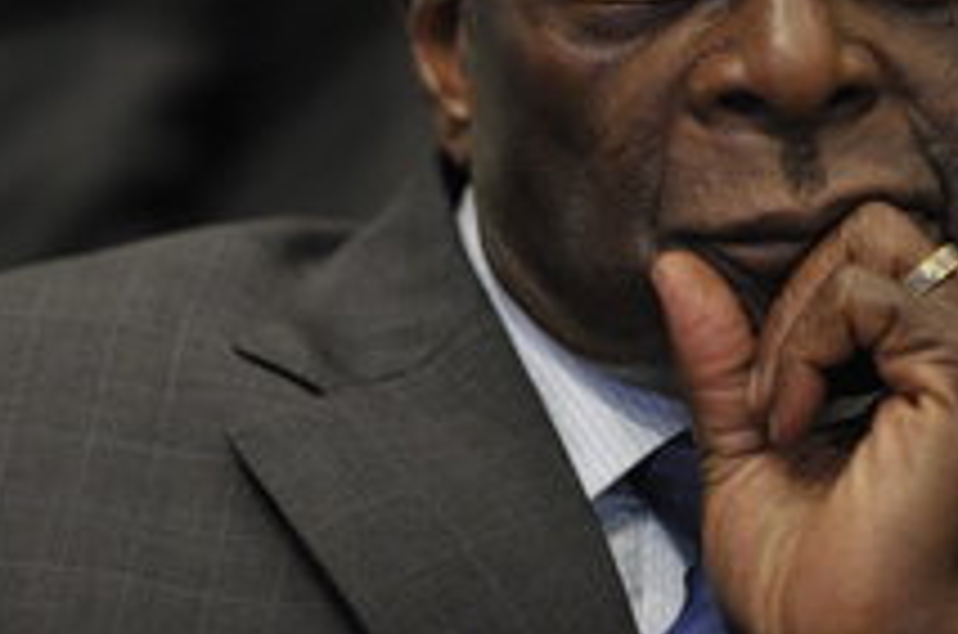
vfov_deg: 4.1
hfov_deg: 6.2
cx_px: 256
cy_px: 70
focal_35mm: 331
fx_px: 8789
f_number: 2.8
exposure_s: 1/100
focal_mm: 170
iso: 1600
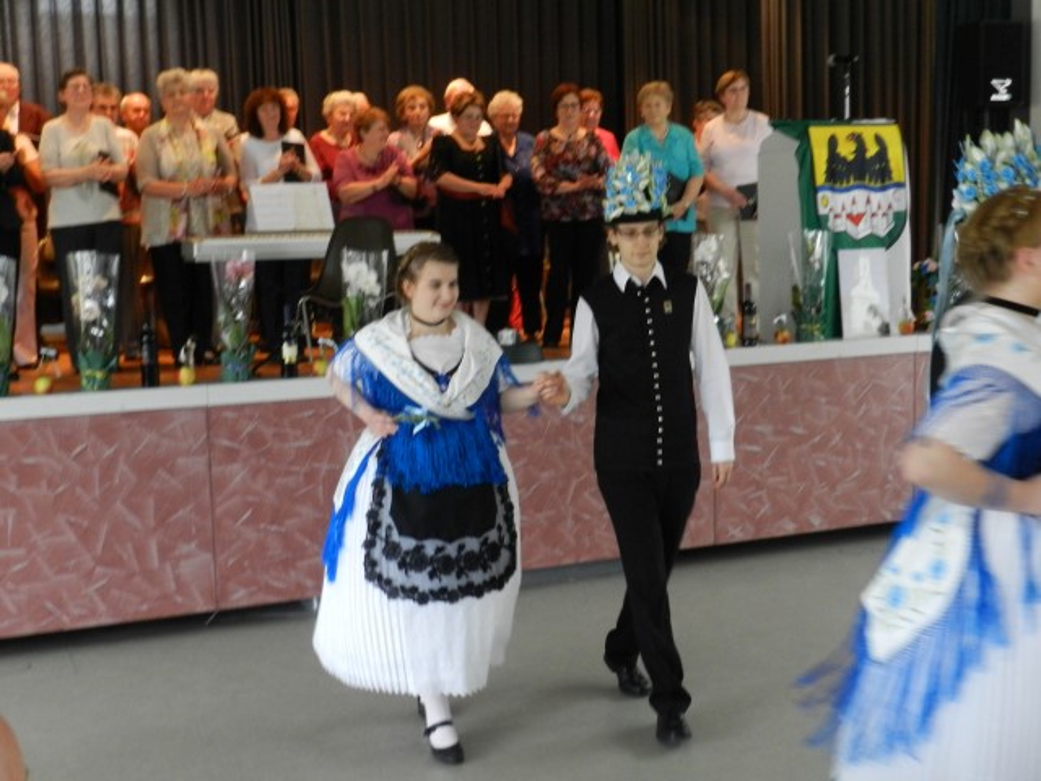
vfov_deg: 31.5
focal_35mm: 46
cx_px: 520
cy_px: 390
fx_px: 1383
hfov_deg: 41.2
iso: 640
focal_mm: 8.1
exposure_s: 1/60
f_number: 4.2
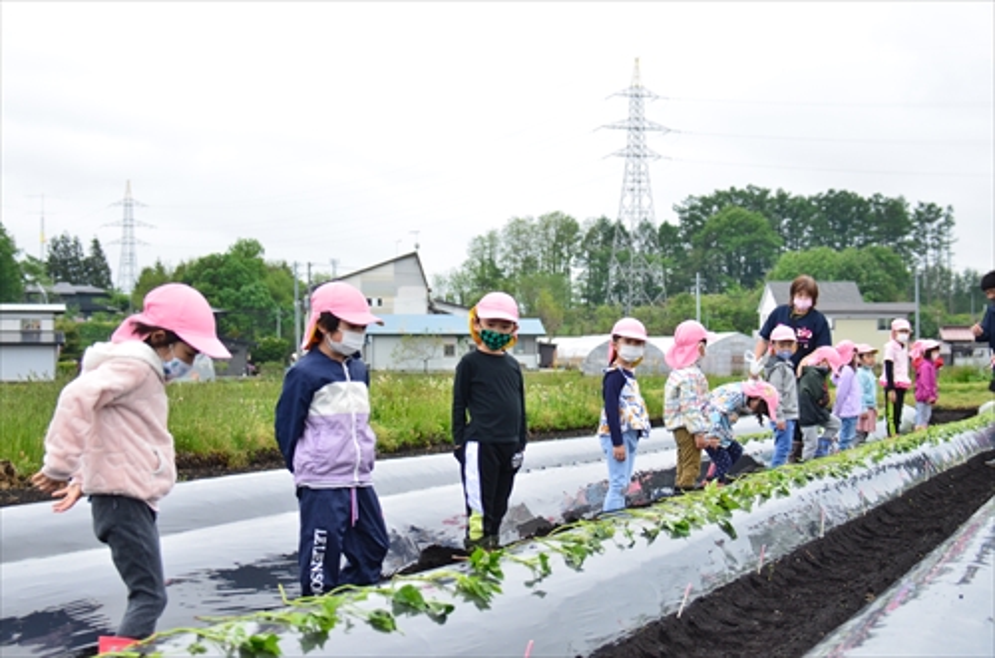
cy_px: 329
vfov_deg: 14.0
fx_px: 2689
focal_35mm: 98
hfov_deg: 21.0
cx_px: 498
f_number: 5.6
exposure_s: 1/500
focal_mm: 65
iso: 800
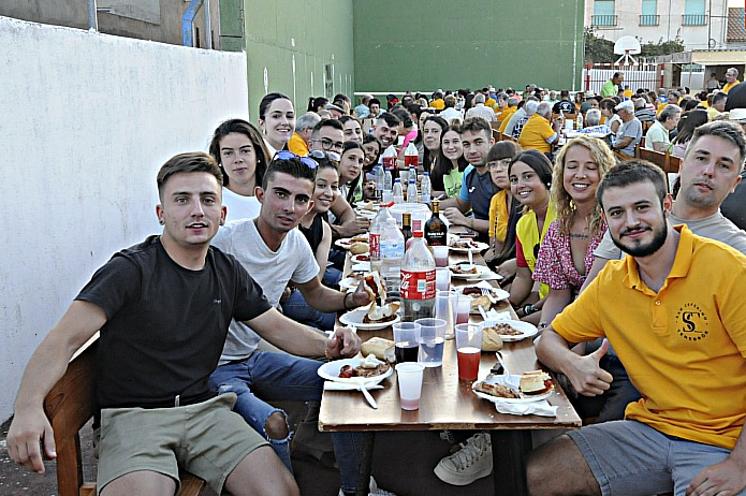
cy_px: 243
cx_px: 411
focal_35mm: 44
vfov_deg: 30.5
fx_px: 911
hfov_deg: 44.5
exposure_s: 1/60
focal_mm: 24
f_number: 6.3
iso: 1000
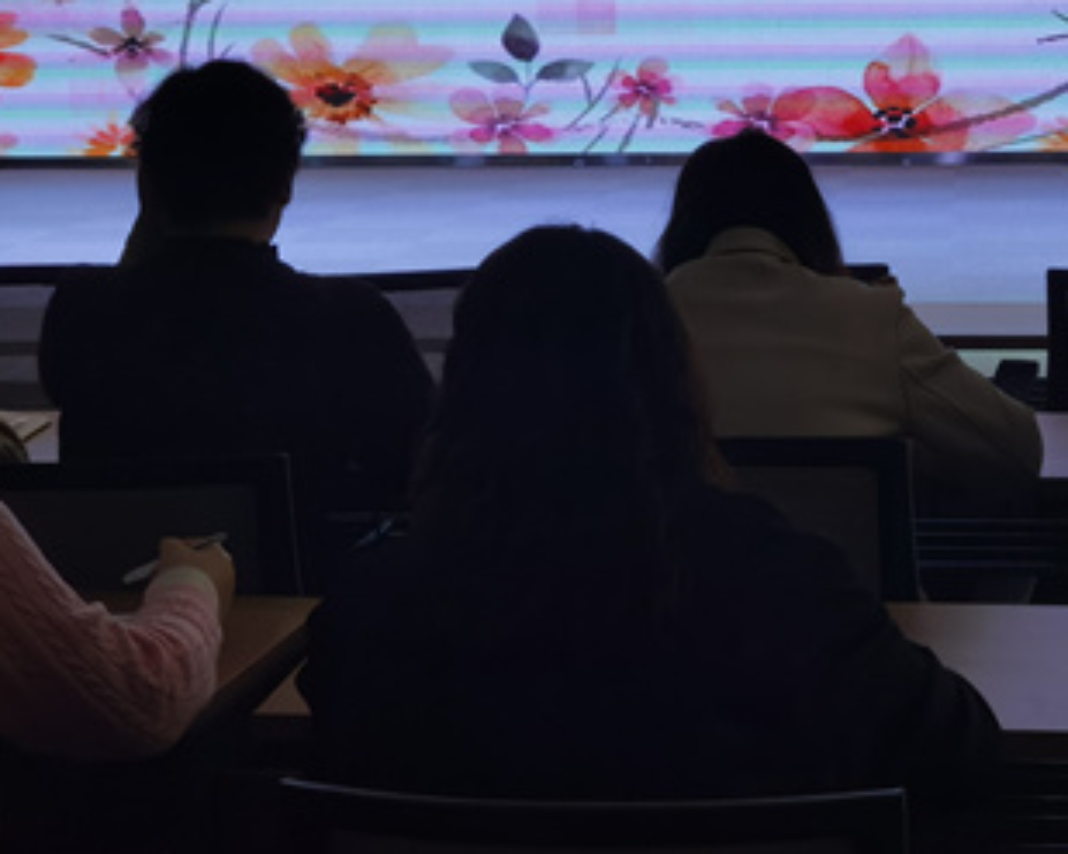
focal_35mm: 89
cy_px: 180
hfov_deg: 21.3
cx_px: 798
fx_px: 2812
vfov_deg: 17.1
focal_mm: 6.71
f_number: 1.9
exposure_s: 1/517
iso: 50
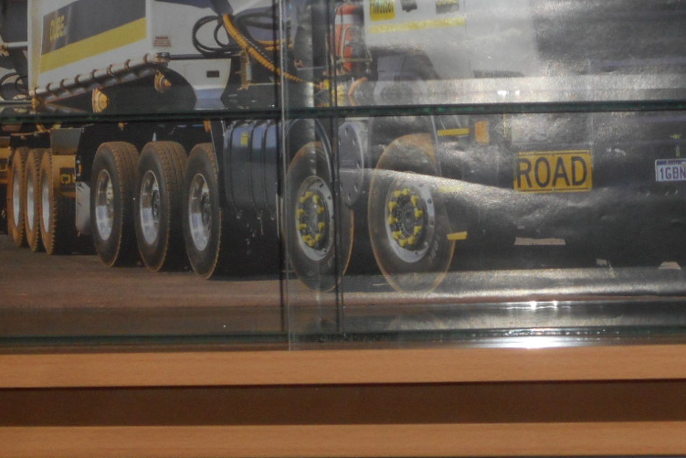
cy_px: -20
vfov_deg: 12.0
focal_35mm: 113
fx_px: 2154
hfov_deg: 18.1
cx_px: 319
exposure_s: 1/60
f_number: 4.9
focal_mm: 9.1
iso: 200
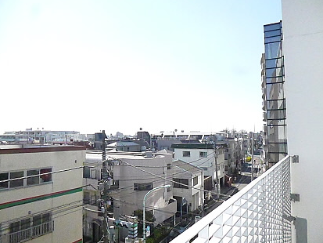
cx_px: 163
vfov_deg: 54.9
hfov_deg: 69.4
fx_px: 233
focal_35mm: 25
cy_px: 123
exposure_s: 1/1600
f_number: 9
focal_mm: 4.3
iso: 1600
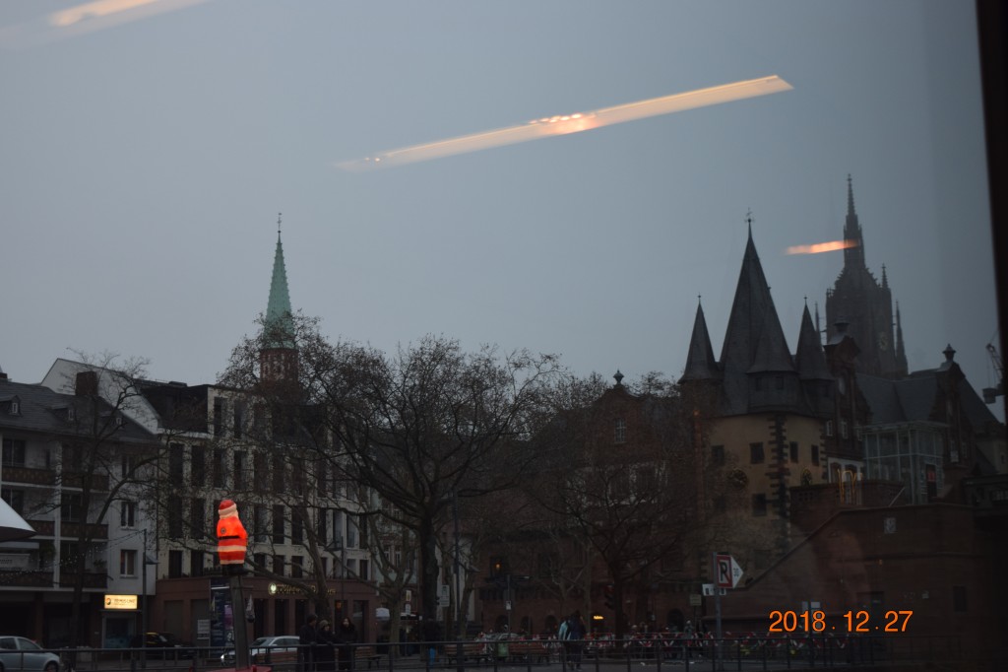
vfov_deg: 21.6
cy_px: 336
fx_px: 1763
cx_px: 504
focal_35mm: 63
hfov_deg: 31.9
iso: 400
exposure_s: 1/100
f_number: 5
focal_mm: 42
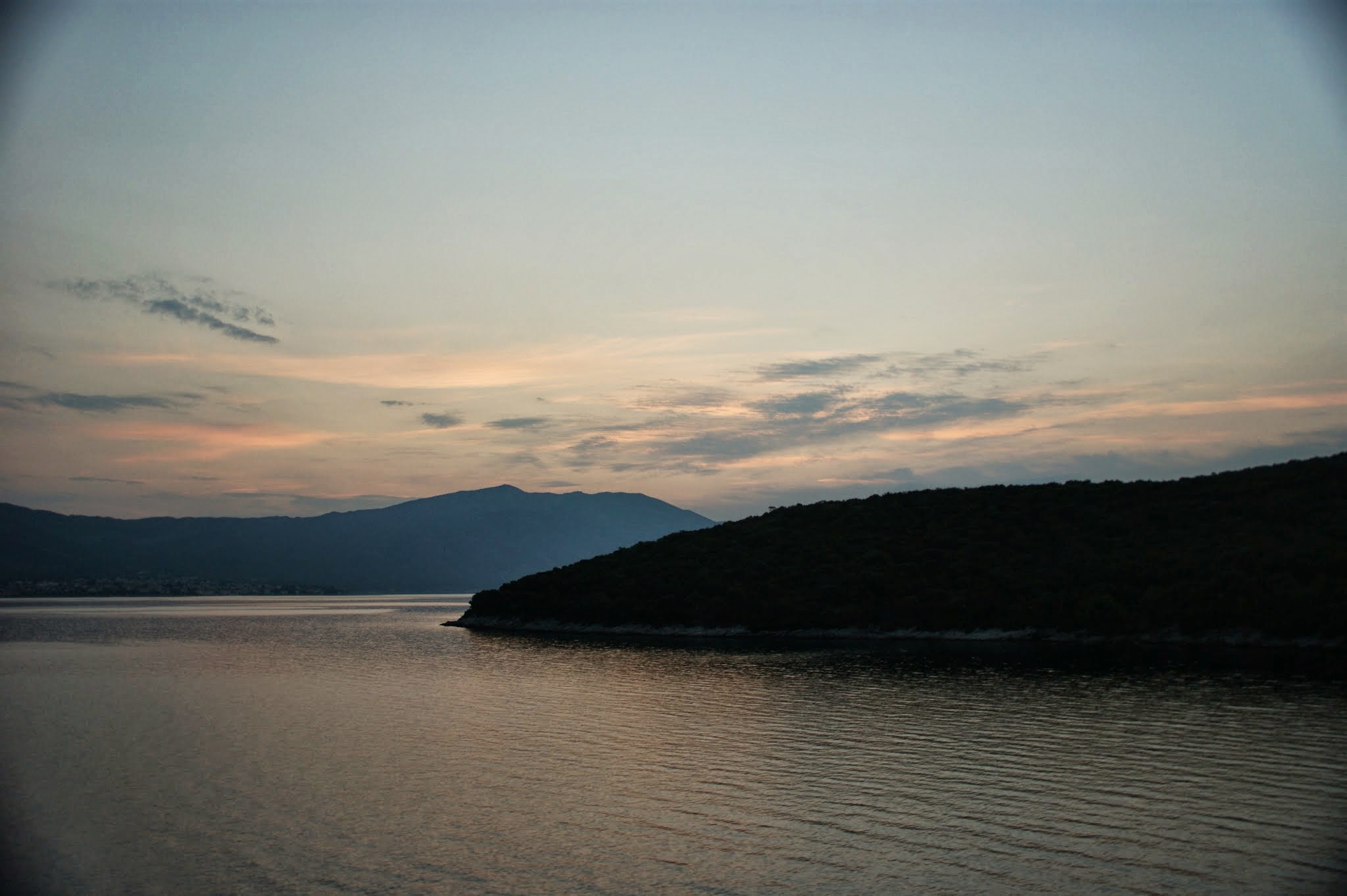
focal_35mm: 33
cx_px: 674
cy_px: 448
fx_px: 1234
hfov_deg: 57.3
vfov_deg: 39.9
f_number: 3.5
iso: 160
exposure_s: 1/40
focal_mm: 22
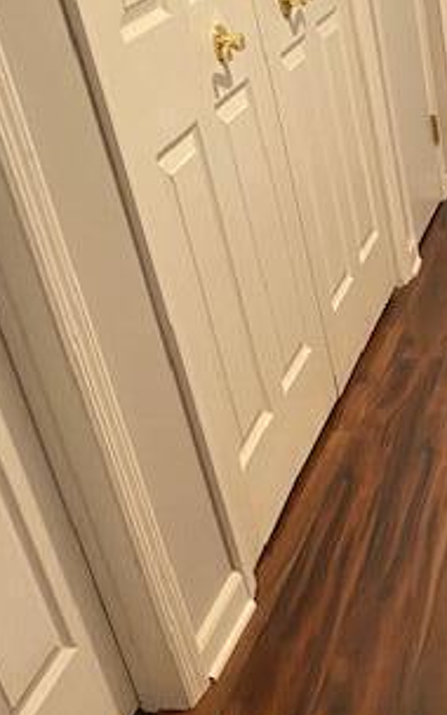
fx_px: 1131
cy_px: 522
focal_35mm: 58
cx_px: 553
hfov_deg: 20.7
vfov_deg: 34.5
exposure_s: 1/40
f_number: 1.8
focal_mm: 4.25
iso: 500
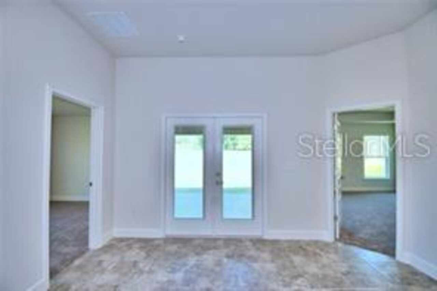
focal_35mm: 15
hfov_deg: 100.4
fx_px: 182
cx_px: 218
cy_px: 146
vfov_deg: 77.3
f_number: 4.5
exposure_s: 1/60
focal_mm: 10
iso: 110
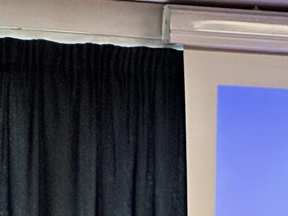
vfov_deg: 3.7
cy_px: 528
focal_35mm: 398
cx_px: 570
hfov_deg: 4.9
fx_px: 3310
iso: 160
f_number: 2.8
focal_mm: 9
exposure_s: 1/45
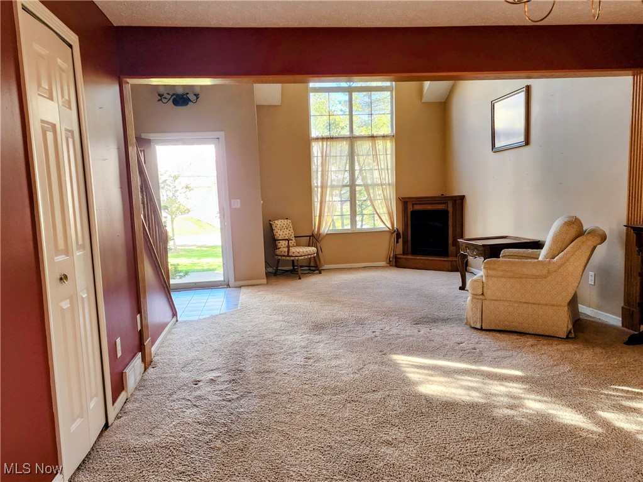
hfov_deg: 73.9
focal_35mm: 23
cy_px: 241
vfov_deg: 58.9
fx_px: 427
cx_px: 322
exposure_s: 1/120
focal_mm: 6.4
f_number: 1.8
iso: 160
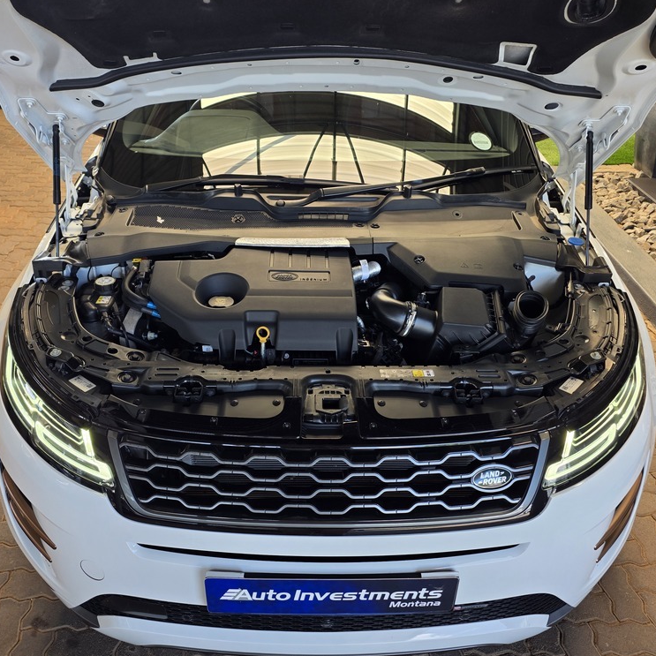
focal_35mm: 28
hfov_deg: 57.3
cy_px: 330
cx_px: 316
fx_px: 600
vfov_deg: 57.3
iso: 50
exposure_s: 1/180
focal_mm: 6.25
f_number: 1.7
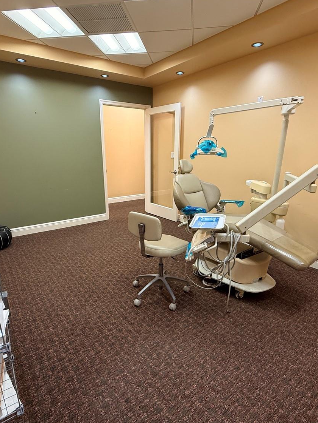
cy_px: 223
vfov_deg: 81.7
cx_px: 159
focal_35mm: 20
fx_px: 245
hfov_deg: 66.0
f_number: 2.2
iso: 160
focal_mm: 2.22
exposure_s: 1/60
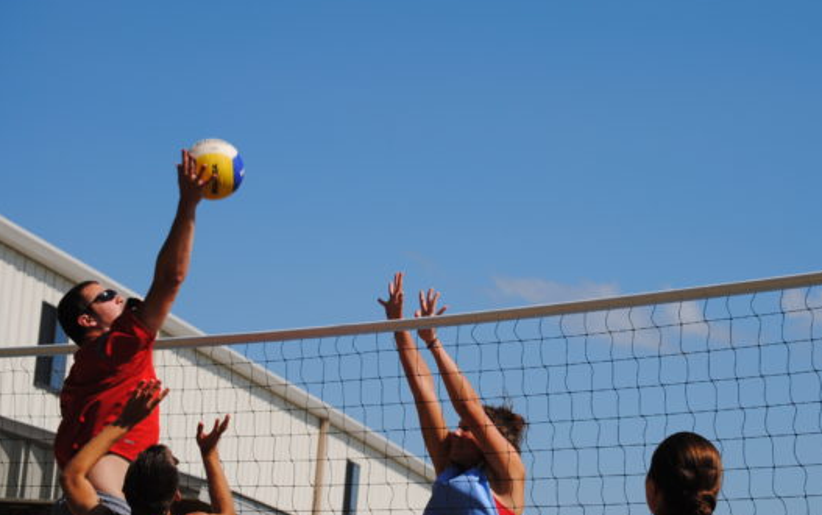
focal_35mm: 115
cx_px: 465
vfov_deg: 11.4
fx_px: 2578
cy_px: 240
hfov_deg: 18.1
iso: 100
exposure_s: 1/800
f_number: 7.1
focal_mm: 66
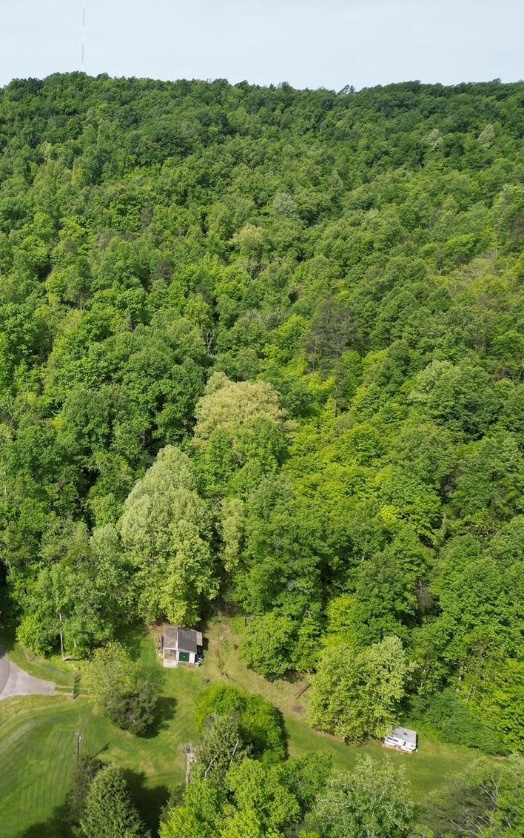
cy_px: 419
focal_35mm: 34
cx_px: 42
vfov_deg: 56.7
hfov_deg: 34.9
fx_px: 776
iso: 200
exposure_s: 1/2500
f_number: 1.7
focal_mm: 6.72
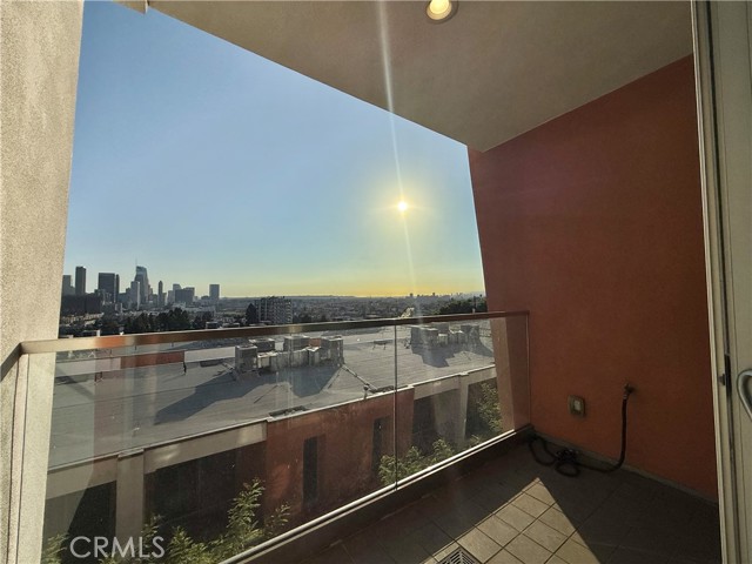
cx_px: 376
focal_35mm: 14
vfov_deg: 85.7
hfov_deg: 102.1
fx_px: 304
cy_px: 282
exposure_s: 1/12048
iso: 40
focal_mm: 2.22
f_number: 2.2
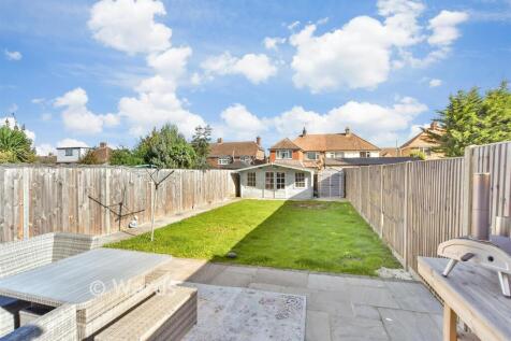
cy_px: 170
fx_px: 213
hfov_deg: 100.4
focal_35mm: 15
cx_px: 256
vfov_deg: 77.3
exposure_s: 1/320
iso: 500
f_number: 9
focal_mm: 10
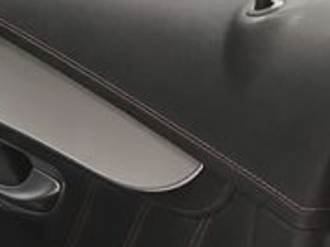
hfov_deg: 13.4
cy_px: 114
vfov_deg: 11.8
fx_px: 1191
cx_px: -348
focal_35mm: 125
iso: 80
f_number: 1.8
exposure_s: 1/7
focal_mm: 3.99
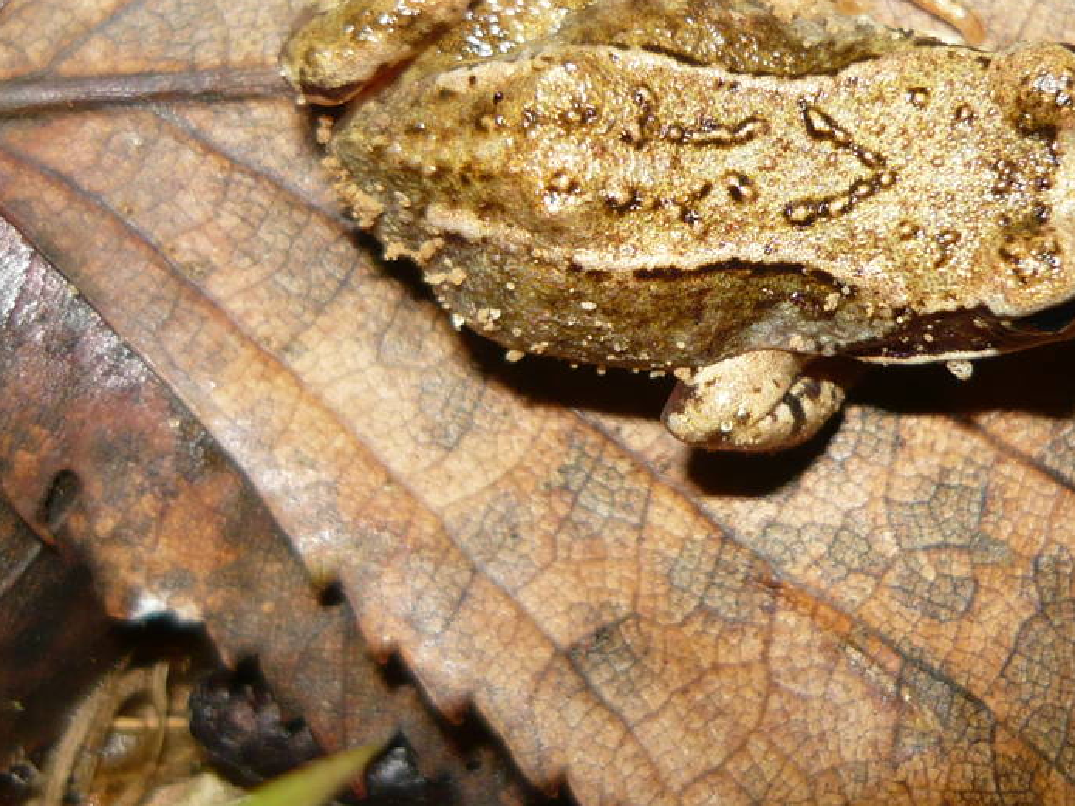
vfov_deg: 19.3
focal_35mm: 76
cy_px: 238
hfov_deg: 25.6
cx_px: 609
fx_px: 2360
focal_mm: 5.5
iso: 100
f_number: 2.8
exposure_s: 1/30
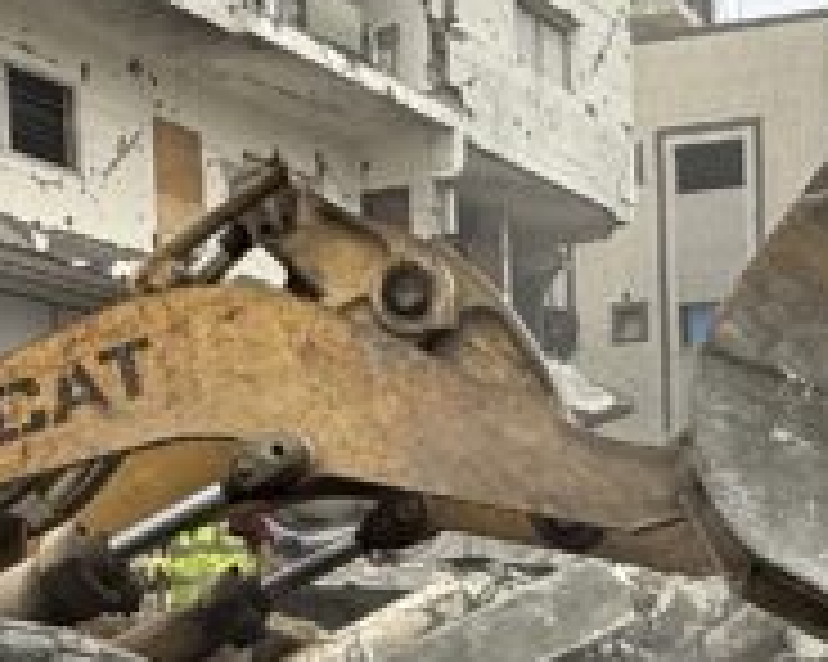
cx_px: 747
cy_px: 847
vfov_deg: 18.8
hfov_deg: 24.4
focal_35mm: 76
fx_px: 1861
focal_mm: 2.22
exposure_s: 1/864
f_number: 2.2
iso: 50
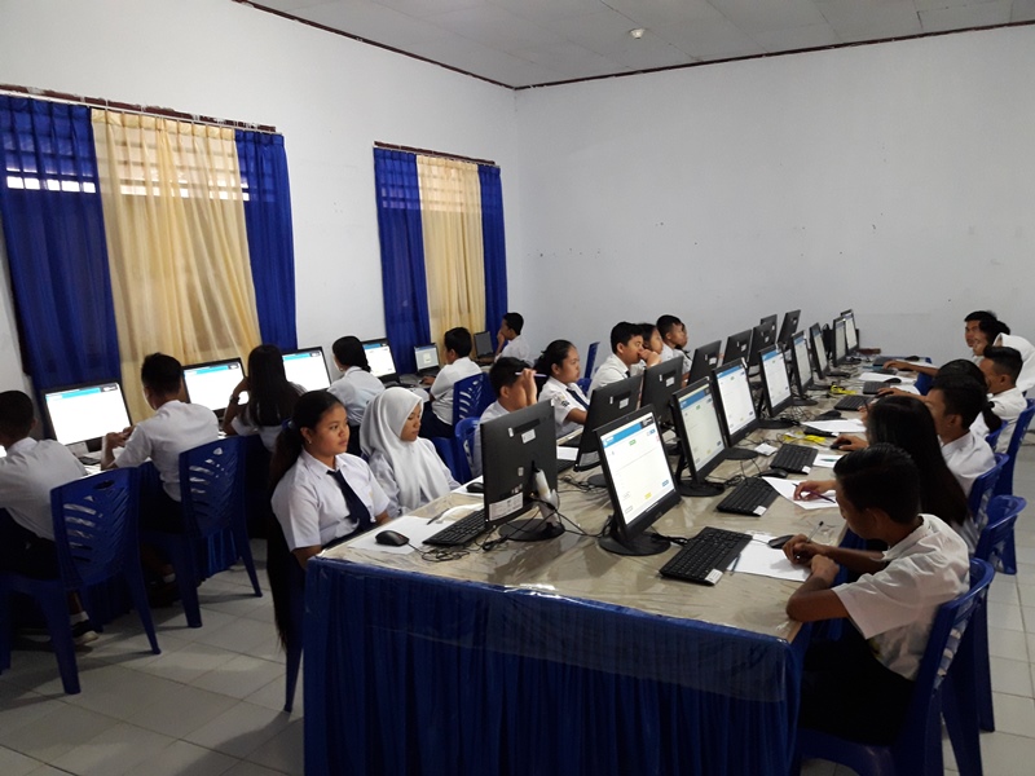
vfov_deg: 49.7
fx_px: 837
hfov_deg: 63.4
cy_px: 388
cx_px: 518
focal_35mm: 28
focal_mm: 3.7
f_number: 1.9
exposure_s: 1/17
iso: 200
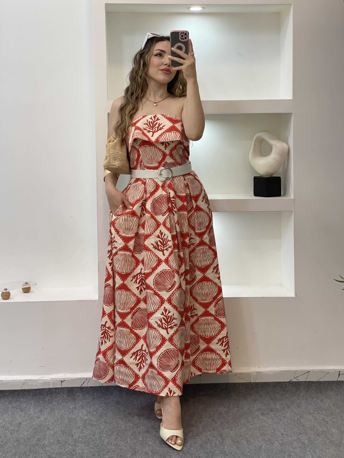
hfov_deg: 28.0
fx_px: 689
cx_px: 172
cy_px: 229
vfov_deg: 36.8
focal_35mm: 52
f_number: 2
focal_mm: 6
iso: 80
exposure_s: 1/100
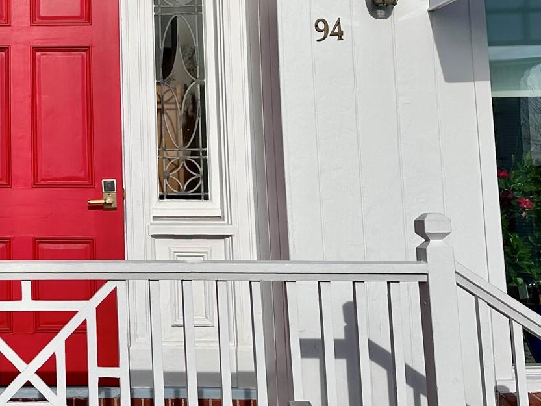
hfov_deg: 30.5
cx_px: 5
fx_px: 922
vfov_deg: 24.7
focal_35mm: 59
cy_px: 125
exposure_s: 1/10753
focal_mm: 6.86
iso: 80
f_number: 1.78
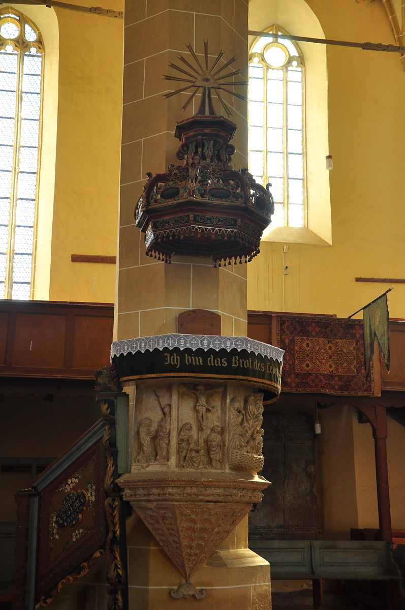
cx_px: 202
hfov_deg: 28.0
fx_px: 812
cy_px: 305
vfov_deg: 41.2
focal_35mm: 48
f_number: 4.2
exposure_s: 1/60
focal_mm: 32
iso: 400
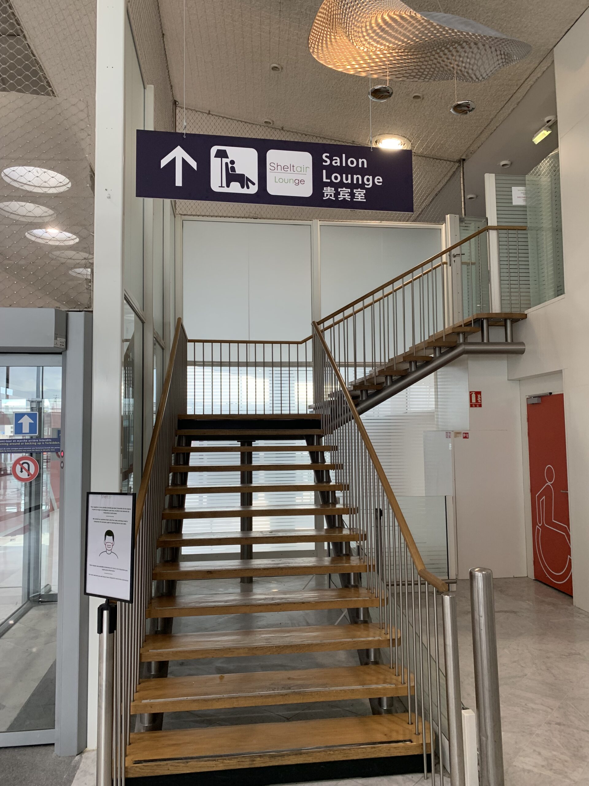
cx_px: 294
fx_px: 590
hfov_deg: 53.1
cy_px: 393
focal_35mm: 26
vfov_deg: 67.3
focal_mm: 4.25
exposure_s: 1/122
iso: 64
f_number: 1.8
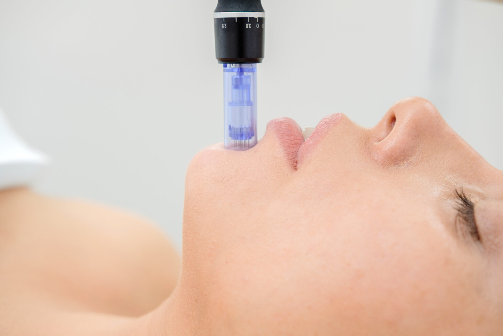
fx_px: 741
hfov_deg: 37.5
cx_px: 252
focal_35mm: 53
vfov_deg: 25.5
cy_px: 168
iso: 400
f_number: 4
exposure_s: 1/250
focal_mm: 35
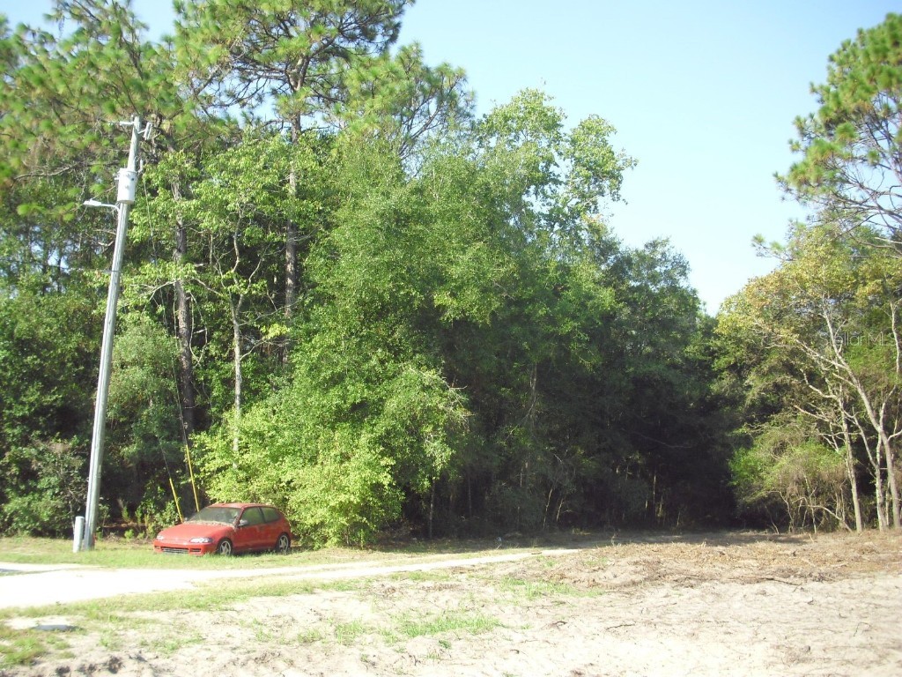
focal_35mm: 38
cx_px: 451
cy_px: 338
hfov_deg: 49.0
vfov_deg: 37.7
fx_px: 990
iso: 100
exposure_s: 1/60
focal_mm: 6.2
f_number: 8
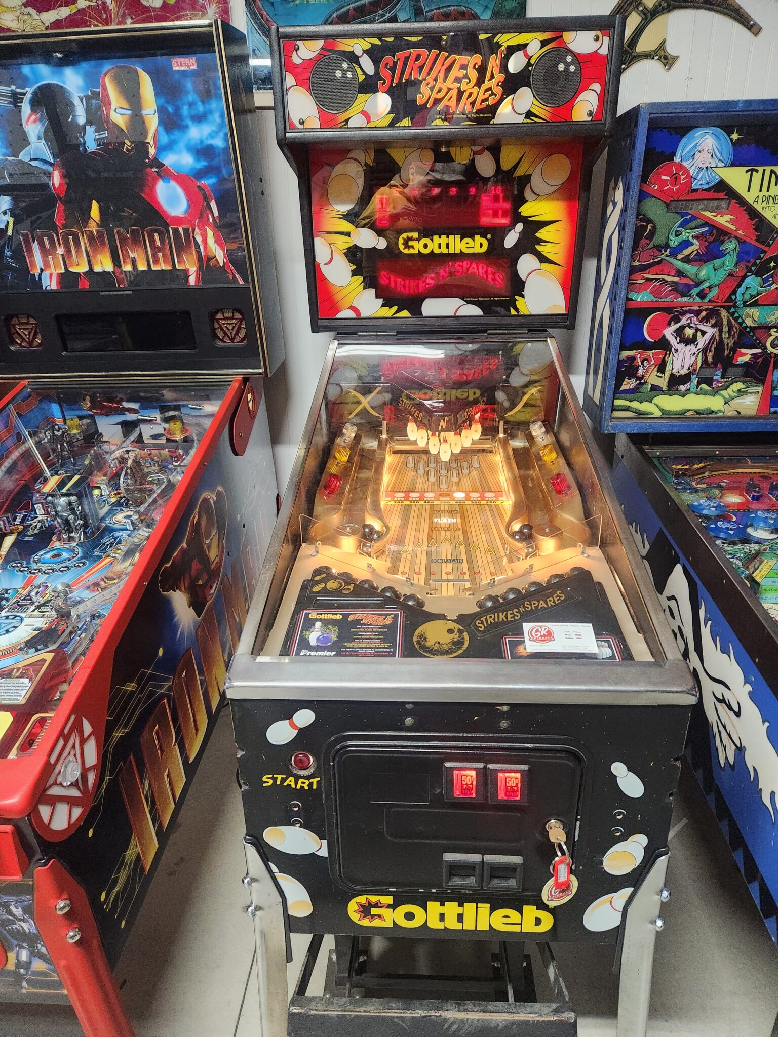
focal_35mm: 23
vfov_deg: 73.9
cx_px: 389
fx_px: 689
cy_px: 518
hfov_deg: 58.9
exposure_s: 1/120
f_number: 1.8
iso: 1000
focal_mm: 5.4
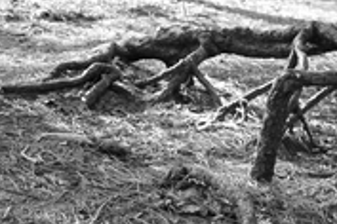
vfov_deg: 13.0
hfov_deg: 18.3
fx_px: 986
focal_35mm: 105
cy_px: 84
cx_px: 411
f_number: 4
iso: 100
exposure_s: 1/80
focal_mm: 27
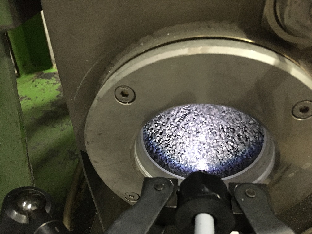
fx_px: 261
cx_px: 156
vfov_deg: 48.2
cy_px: 117
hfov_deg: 61.7
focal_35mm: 29
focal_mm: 4.15
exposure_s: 1/17
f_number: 2.2
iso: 250
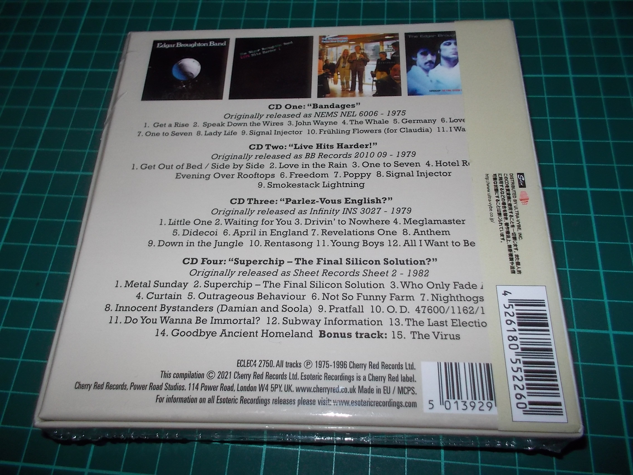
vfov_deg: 48.2
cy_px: 238
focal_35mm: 29
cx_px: 316
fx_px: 530
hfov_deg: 61.7
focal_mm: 4.1
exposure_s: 1/30
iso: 200
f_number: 3.3
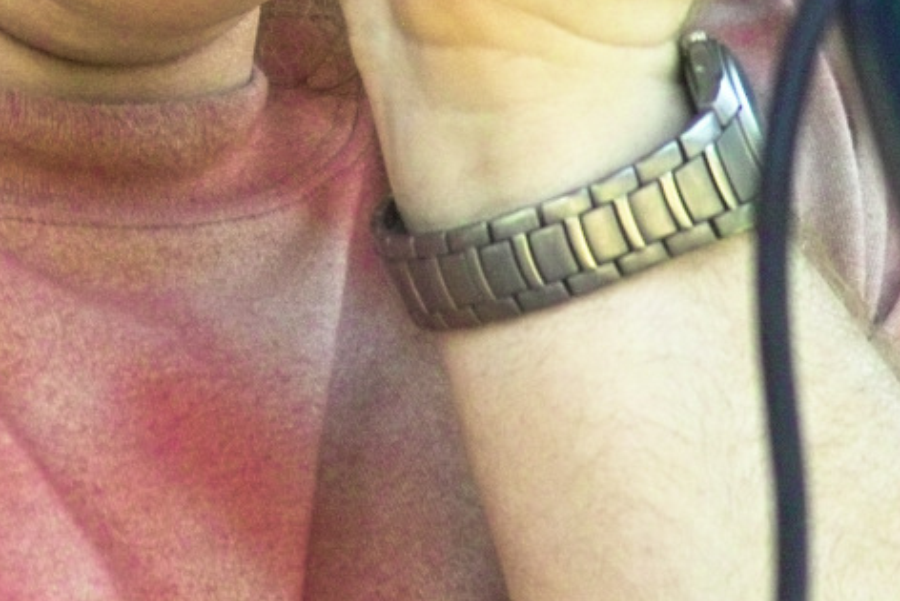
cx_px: -153
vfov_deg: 1.6
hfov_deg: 2.4
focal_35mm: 860
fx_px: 21505
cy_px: 448
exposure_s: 1/180
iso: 200
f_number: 4
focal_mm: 105
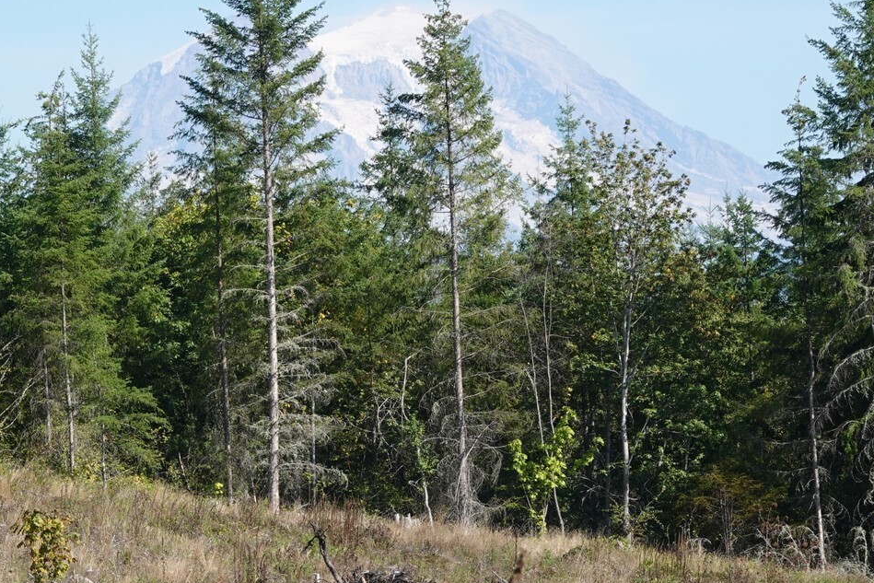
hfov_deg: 9.1
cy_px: 355
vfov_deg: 6.1
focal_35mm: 227
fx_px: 5512
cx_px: 366
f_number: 4
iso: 100
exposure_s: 1/500
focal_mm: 46.41
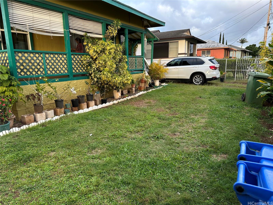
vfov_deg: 56.8
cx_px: 136
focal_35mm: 24
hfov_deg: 71.6
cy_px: 102
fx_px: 189
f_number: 1.78
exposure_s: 1/121
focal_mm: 6.86
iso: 64
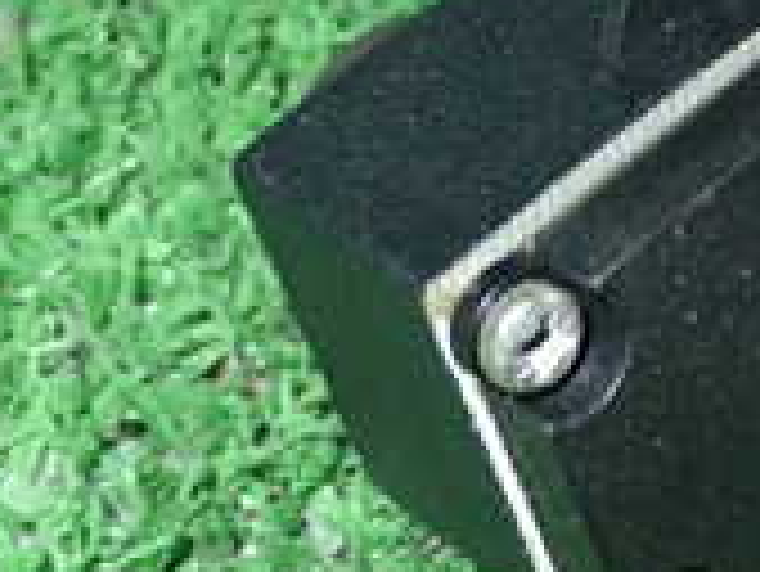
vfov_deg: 9.5
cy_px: 131
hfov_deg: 12.3
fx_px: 3427
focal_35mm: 156
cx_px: 931
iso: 320
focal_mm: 7.84
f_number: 9
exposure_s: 1/40
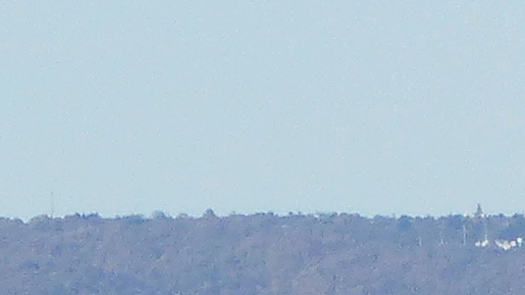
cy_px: 755
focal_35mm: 2185
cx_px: -181
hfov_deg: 1.0
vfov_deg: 0.6
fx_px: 30400
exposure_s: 1/1000
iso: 100
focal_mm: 46.5
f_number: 4
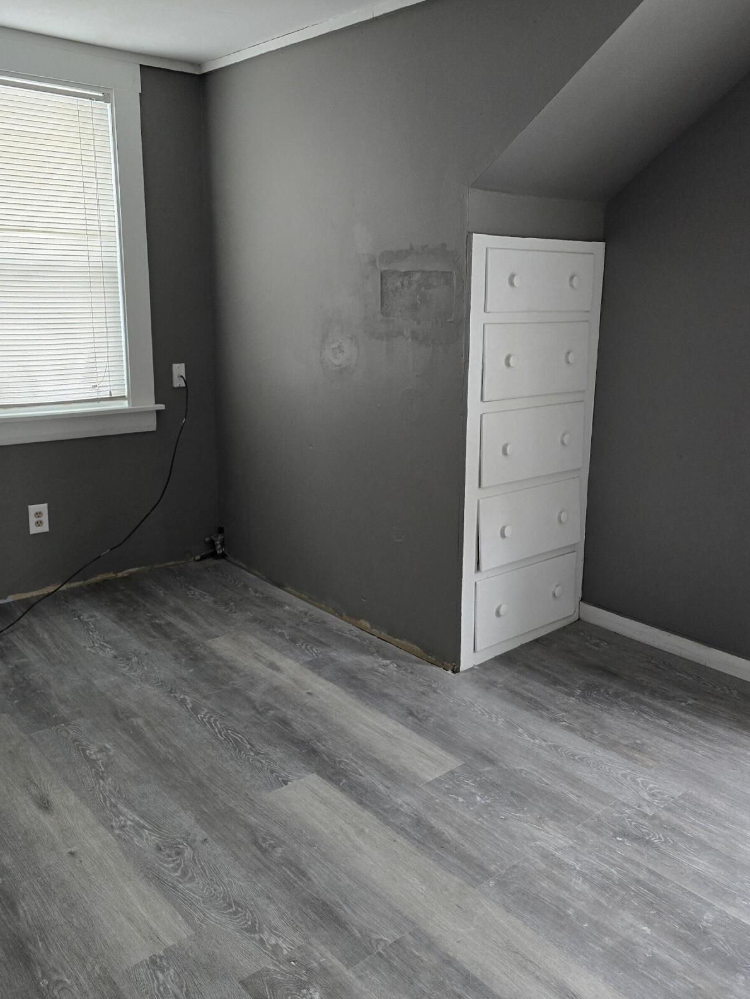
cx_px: 384
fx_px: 838
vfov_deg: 61.5
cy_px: 445
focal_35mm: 29
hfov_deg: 48.2
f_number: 1.7
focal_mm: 6.3
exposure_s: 1/120
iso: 640
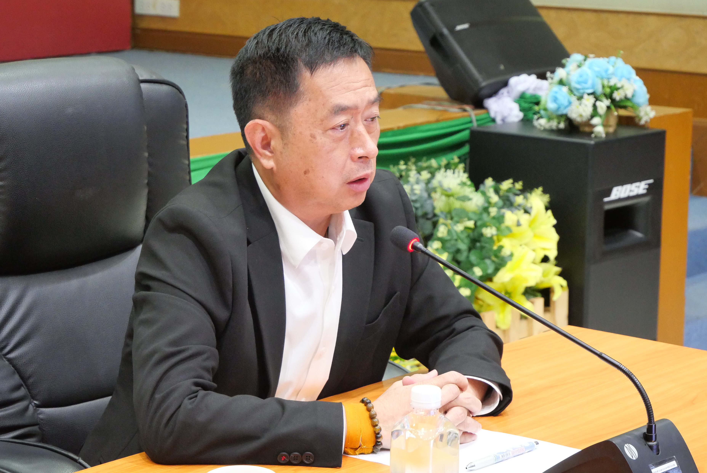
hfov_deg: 20.2
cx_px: 354
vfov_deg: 13.6
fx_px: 1985
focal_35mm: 101
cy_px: 236
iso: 3200
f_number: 5.6
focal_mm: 49
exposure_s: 1/30
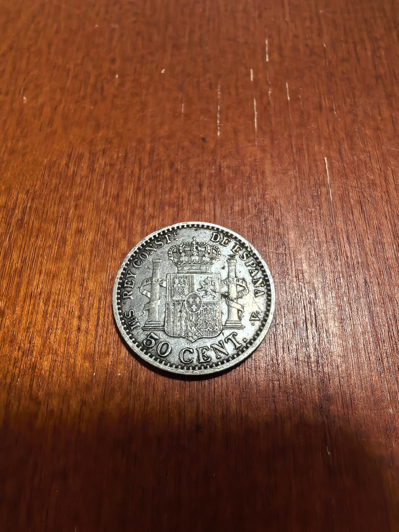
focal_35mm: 24
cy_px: 266
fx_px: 369
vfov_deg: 71.6
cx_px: 200
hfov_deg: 56.8
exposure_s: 1/25
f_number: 2.2
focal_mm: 1.68
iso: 400
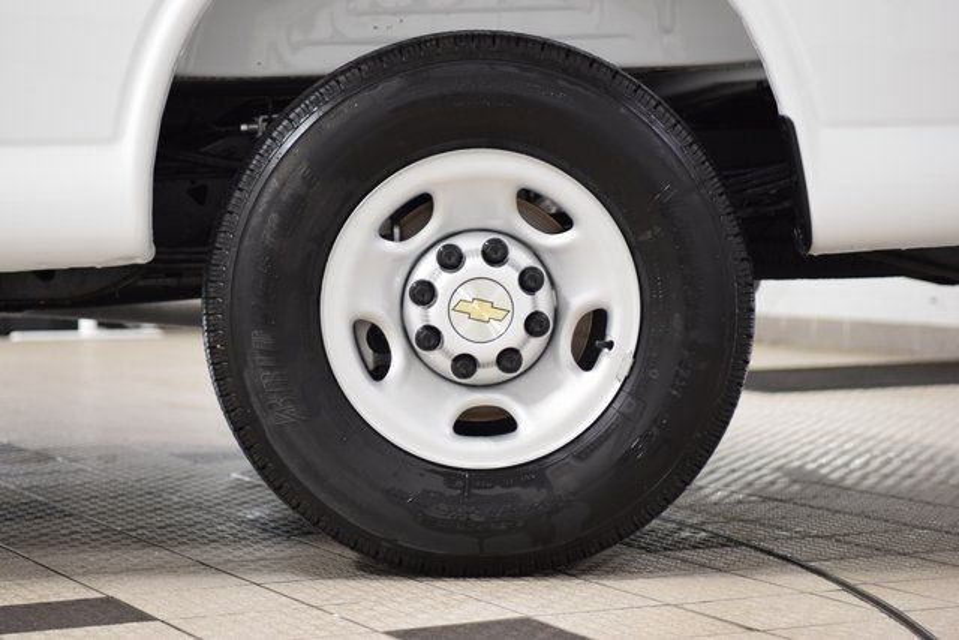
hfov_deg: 23.4
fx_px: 2318
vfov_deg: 15.7
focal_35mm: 87
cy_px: 320
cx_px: 480
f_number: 2.8
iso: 1600
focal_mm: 58
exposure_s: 1/100
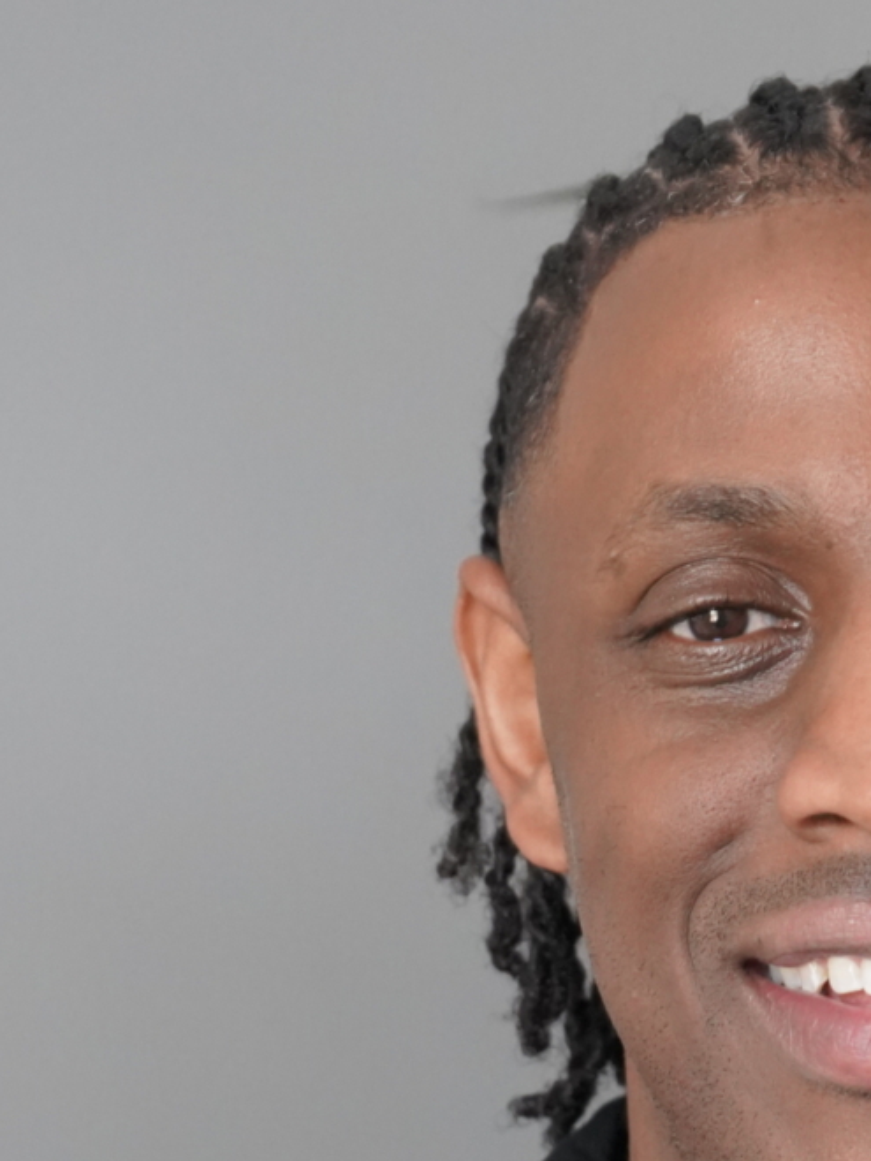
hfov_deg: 11.9
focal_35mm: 123
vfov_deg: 15.8
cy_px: 1096
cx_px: 883
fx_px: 4127
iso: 5000
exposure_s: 1/160
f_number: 4.5
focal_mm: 44
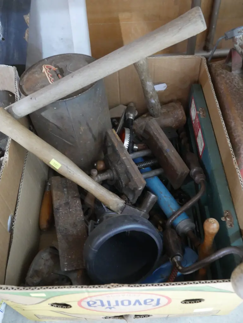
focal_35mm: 32
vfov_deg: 56.8
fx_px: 299
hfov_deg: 44.2
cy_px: 162
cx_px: 122
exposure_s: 1/15
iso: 3200
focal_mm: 16
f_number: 3.6
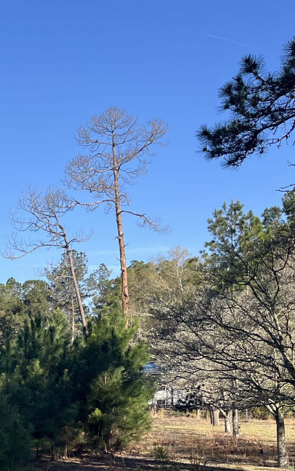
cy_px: 372
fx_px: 849
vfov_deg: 30.4
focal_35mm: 66
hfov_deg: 16.1
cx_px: -263
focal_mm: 5.1
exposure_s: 1/1721
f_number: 1.6
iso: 50
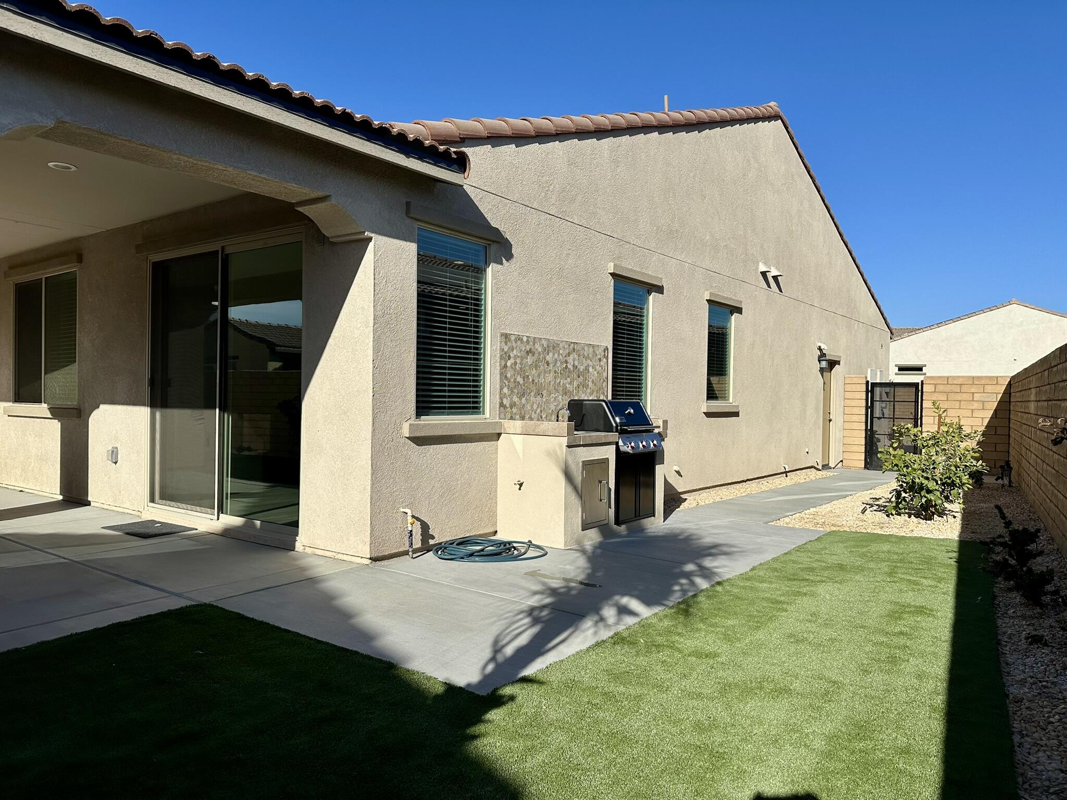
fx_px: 740
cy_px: 400
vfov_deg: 56.8
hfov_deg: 71.6
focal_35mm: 24
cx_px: 534
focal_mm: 6.86
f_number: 1.78
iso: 80
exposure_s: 1/8197
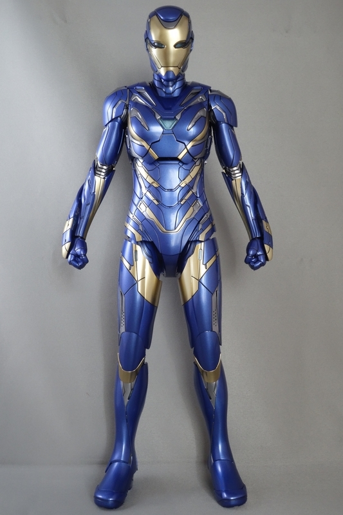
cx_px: 172
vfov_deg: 41.9
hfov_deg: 28.6
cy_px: 258
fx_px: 672
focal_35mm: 47
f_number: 11
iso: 1000
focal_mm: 17.4
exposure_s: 1/6
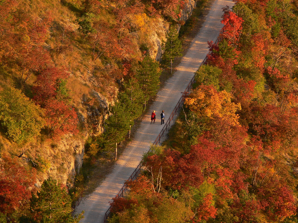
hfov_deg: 6.2
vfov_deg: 4.6
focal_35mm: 321
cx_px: 154
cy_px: 109
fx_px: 2764
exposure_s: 1/125
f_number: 4
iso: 100
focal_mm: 60.8
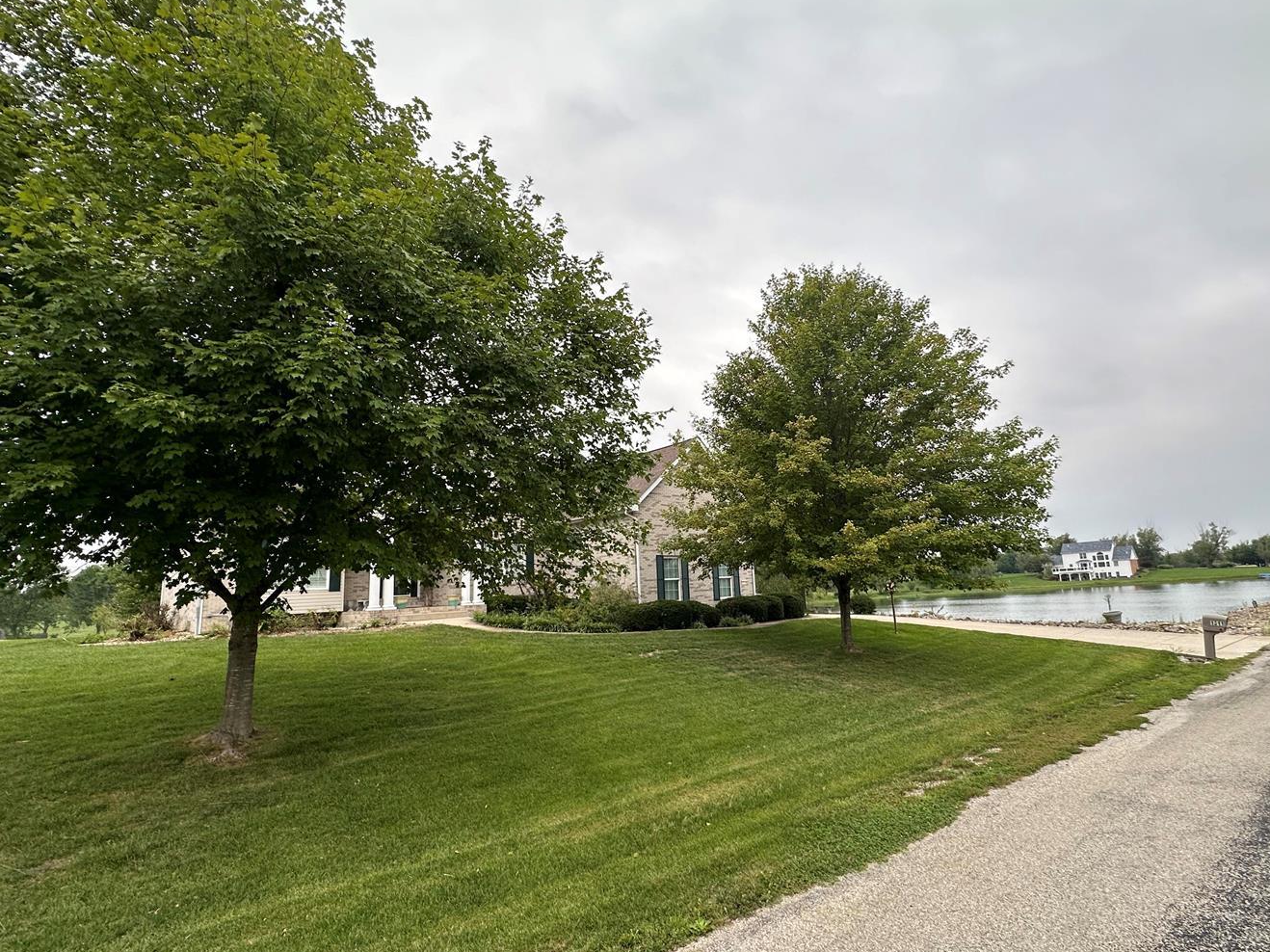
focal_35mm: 17
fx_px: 624
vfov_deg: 74.7
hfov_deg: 90.8
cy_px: 480
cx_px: 693
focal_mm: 2.22
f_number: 2.2
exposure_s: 1/99
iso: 50
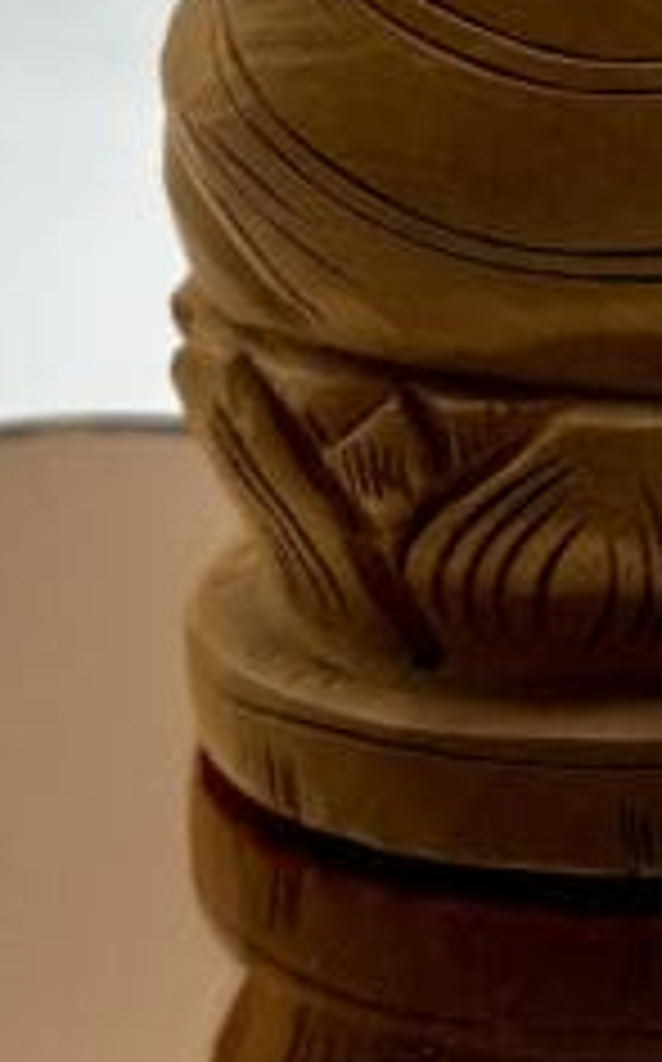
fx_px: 2257
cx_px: 572
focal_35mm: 78
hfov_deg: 16.5
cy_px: -292
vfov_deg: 23.6
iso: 50
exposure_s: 1/454
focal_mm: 5.96
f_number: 1.6
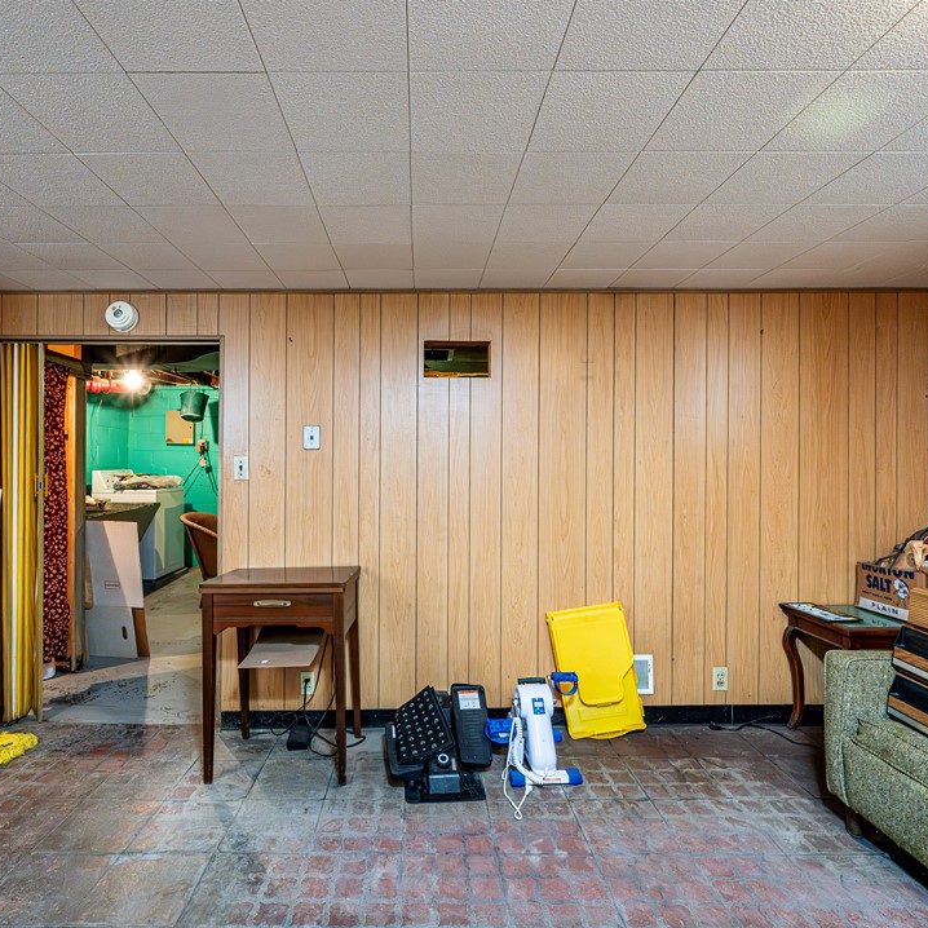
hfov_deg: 80.3
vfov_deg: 80.7
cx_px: 399
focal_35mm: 18
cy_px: 465
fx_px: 546
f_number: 8
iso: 4000
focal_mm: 14
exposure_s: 1/25
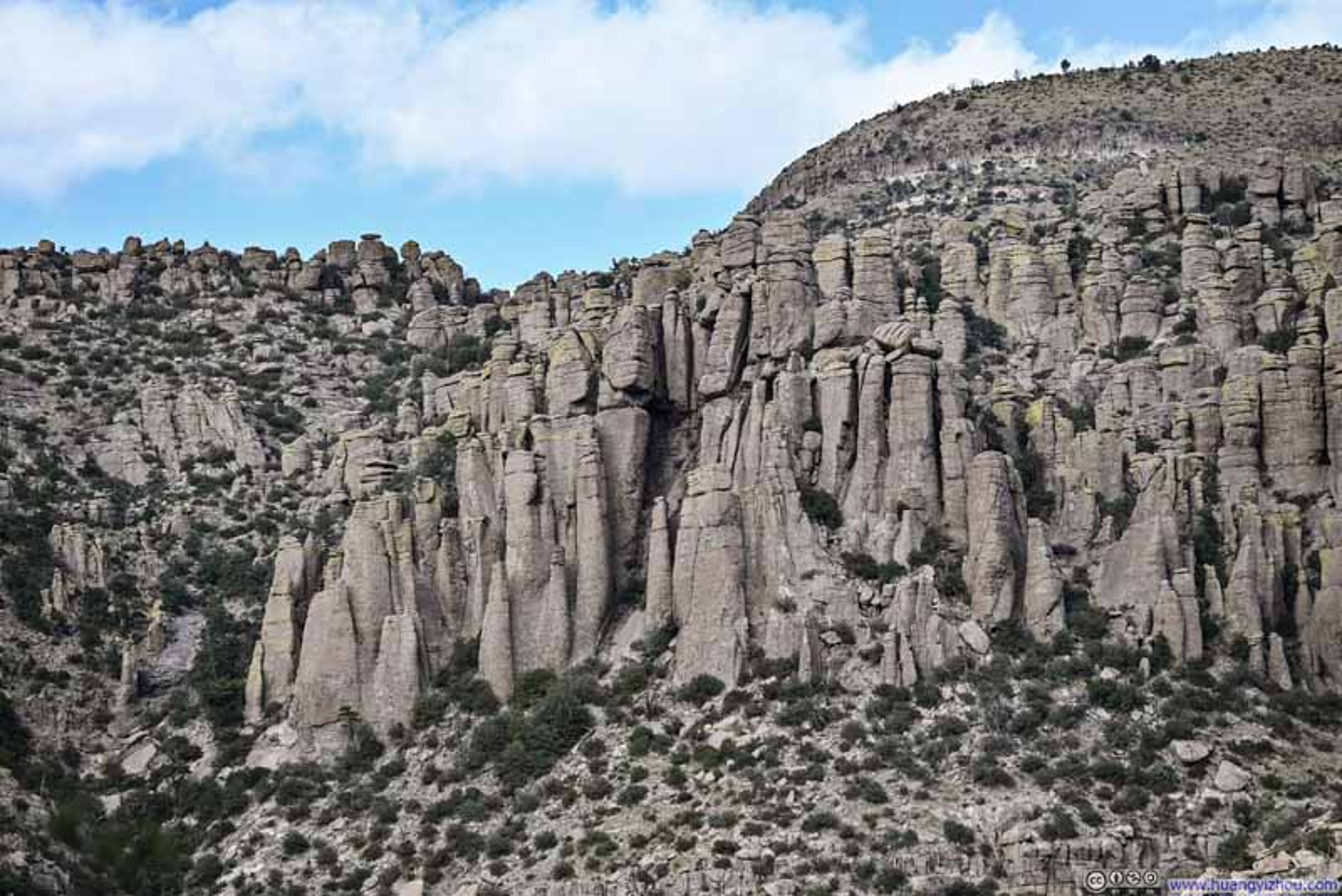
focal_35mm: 115
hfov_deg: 17.8
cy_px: 448
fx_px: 4288
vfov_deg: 11.9
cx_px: 671
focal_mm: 115
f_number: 4.5
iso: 100
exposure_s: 1/640
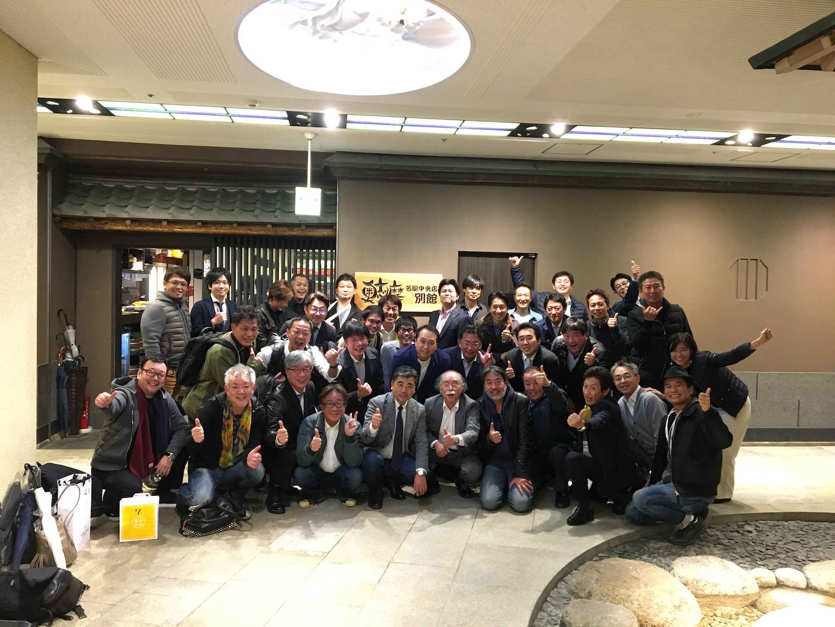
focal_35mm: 29
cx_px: 418
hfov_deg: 61.7
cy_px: 314
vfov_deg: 48.2
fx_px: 700
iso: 200
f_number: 2.2
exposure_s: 1/20
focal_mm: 4.15
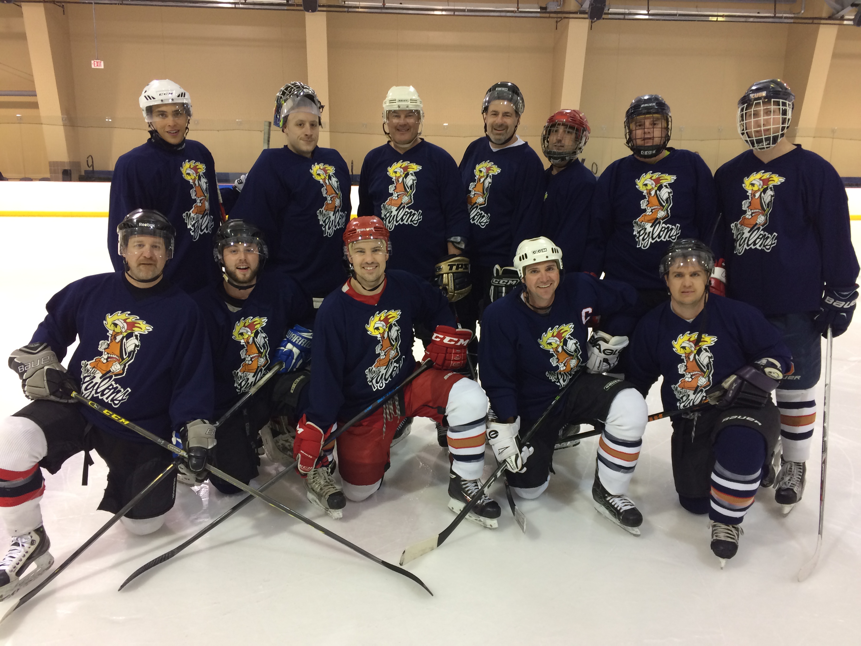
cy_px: 323
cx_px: 430
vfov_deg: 48.2
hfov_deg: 61.7
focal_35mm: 29
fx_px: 721
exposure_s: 1/30
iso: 80
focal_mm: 4.15
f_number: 2.2
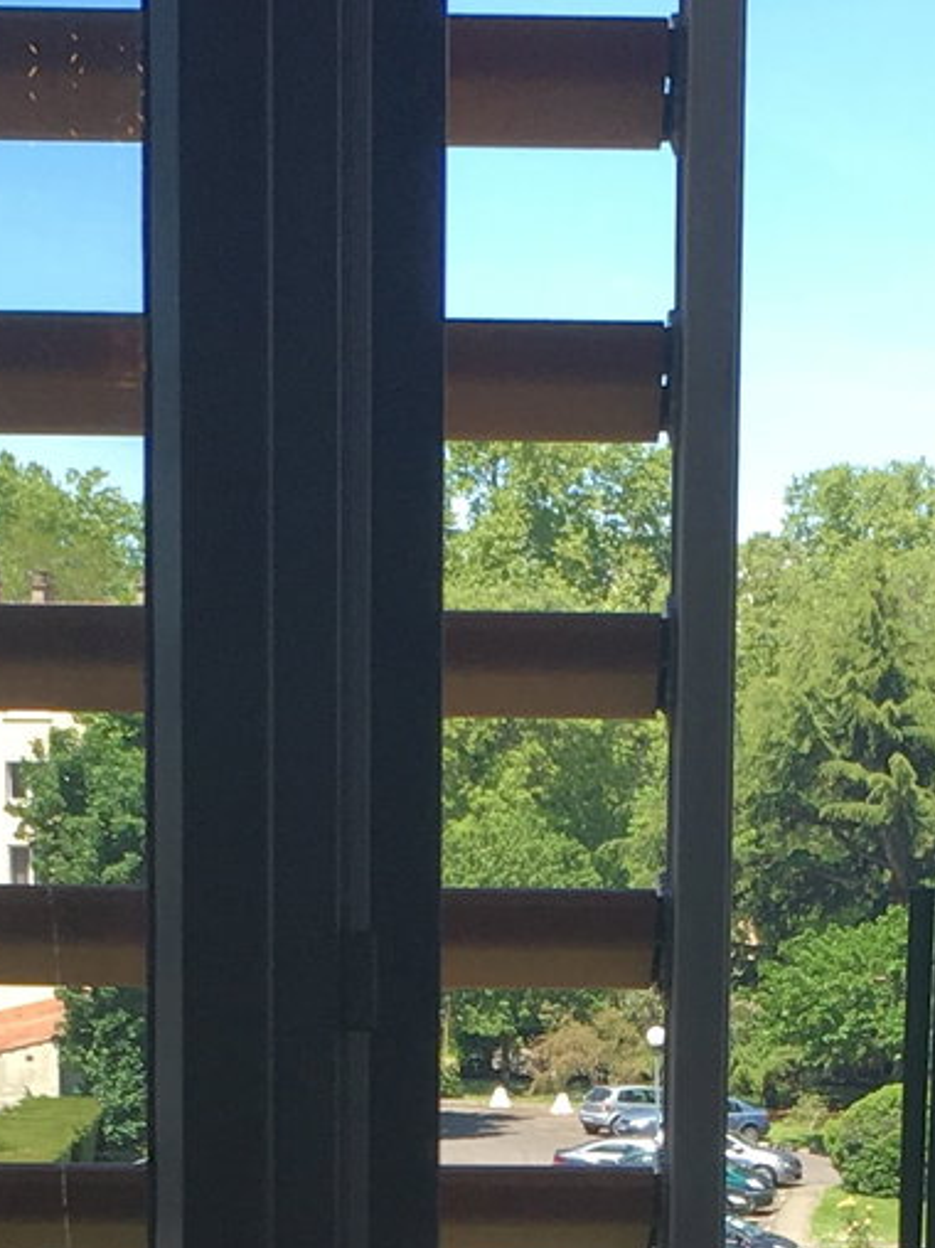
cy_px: 1481
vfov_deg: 15.6
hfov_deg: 12.1
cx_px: 554
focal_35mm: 122
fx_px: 4396
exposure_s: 1/460
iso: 25
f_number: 2.2
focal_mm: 4.15
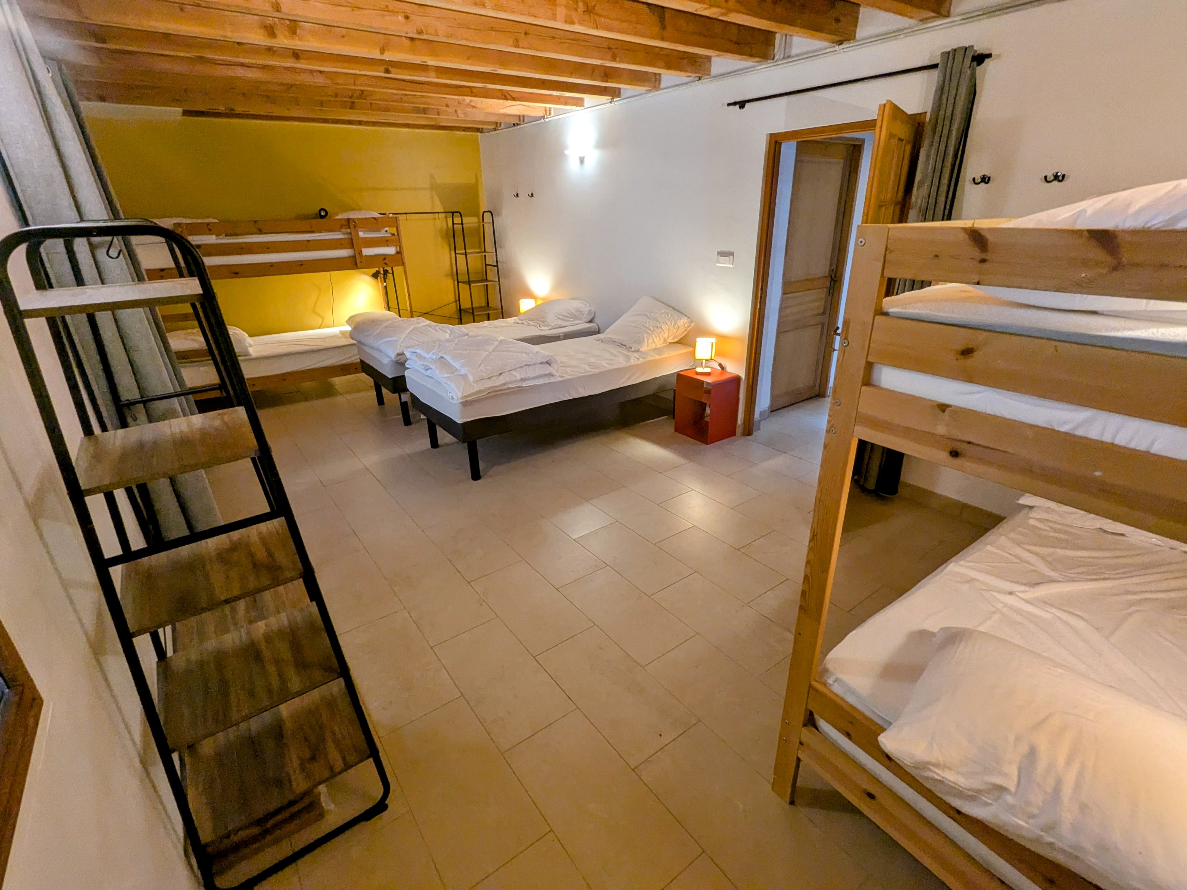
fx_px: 549
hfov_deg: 94.5
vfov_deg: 78.1
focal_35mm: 16
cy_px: 445
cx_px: 594
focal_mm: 2.35
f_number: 2.2
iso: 227
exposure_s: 1/50
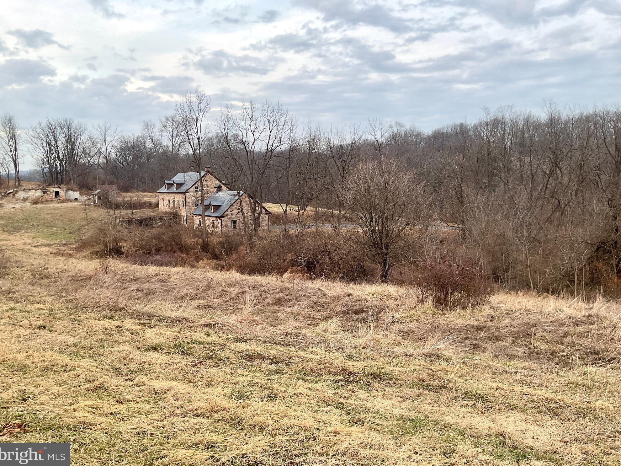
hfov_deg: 60.0
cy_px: 228
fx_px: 538
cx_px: 313
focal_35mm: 30
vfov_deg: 46.8
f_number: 1.8
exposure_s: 1/120
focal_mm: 3
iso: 20
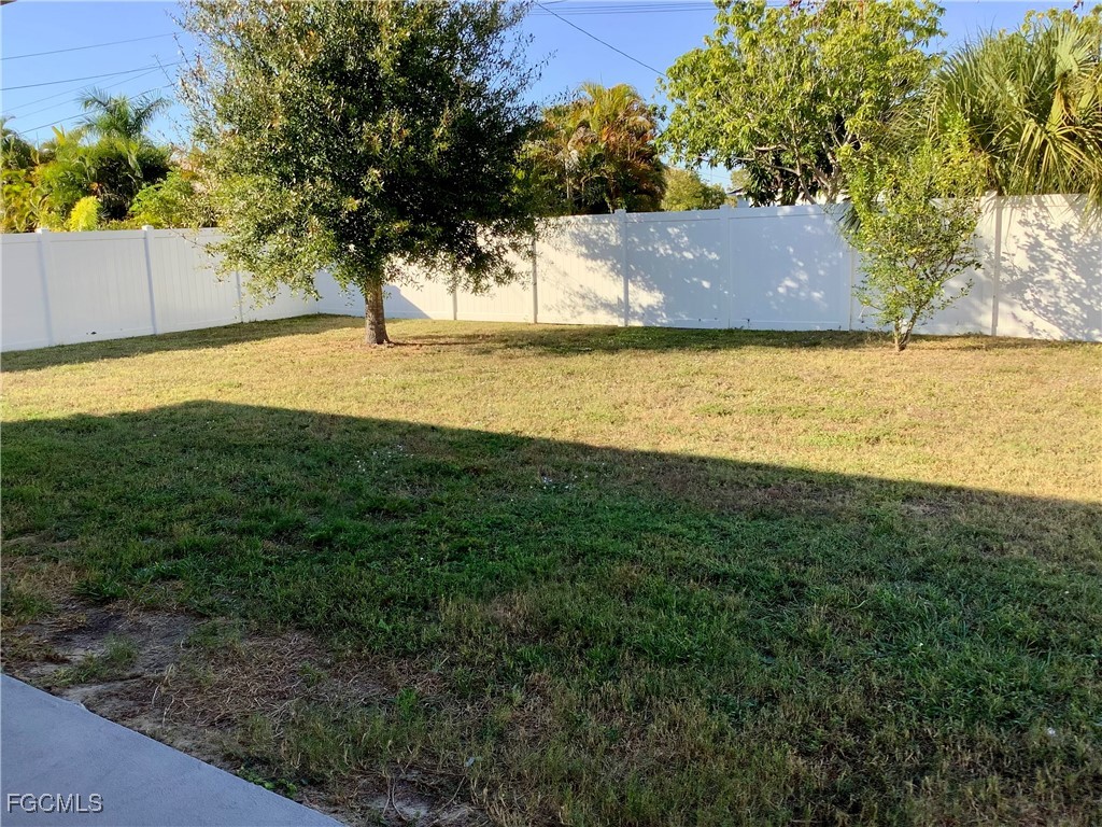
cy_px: 414
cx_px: 551
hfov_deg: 58.4
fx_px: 987
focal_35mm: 31
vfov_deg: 45.4
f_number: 2.4
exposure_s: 1/392
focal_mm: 3.3
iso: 25
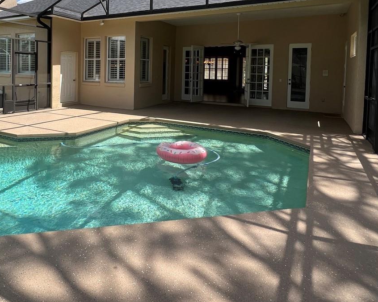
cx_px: 126
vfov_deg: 56.4
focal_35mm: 24
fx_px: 269
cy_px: 82
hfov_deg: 68.3
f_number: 1.8
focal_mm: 1.57
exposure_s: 1/421
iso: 32
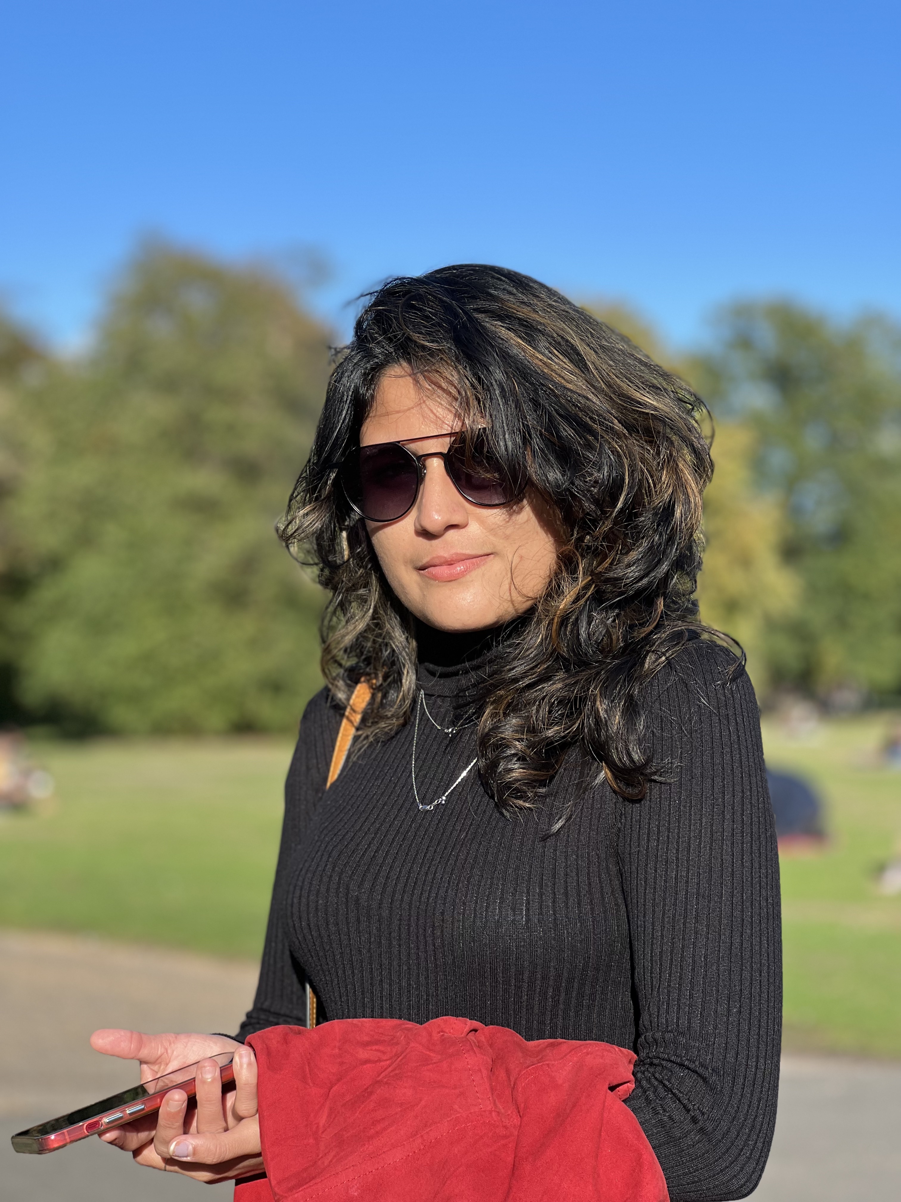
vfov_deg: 25.3
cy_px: 601
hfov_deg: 19.1
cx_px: 450
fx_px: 2672
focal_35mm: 77
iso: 32
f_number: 2.8
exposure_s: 1/391
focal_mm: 9
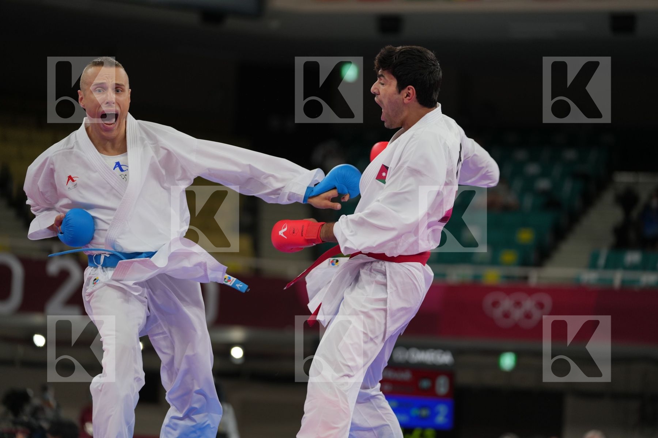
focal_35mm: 133
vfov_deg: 10.3
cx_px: 329
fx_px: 2431
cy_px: 219
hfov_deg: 15.4
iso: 500
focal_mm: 133
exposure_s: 1/1000
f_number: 2.8
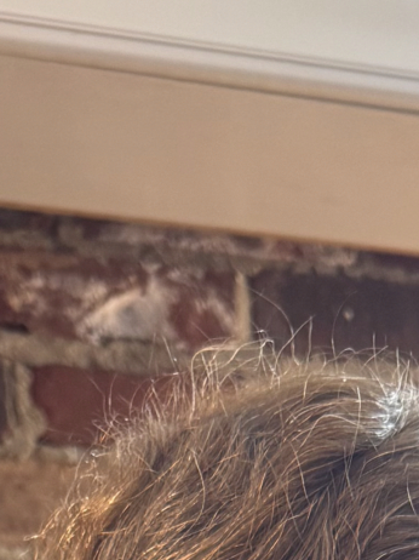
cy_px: 1308
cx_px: 578
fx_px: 2148
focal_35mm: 133
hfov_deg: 10.8
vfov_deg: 12.1
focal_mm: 6.76
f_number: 1.78
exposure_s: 1/60
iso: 200
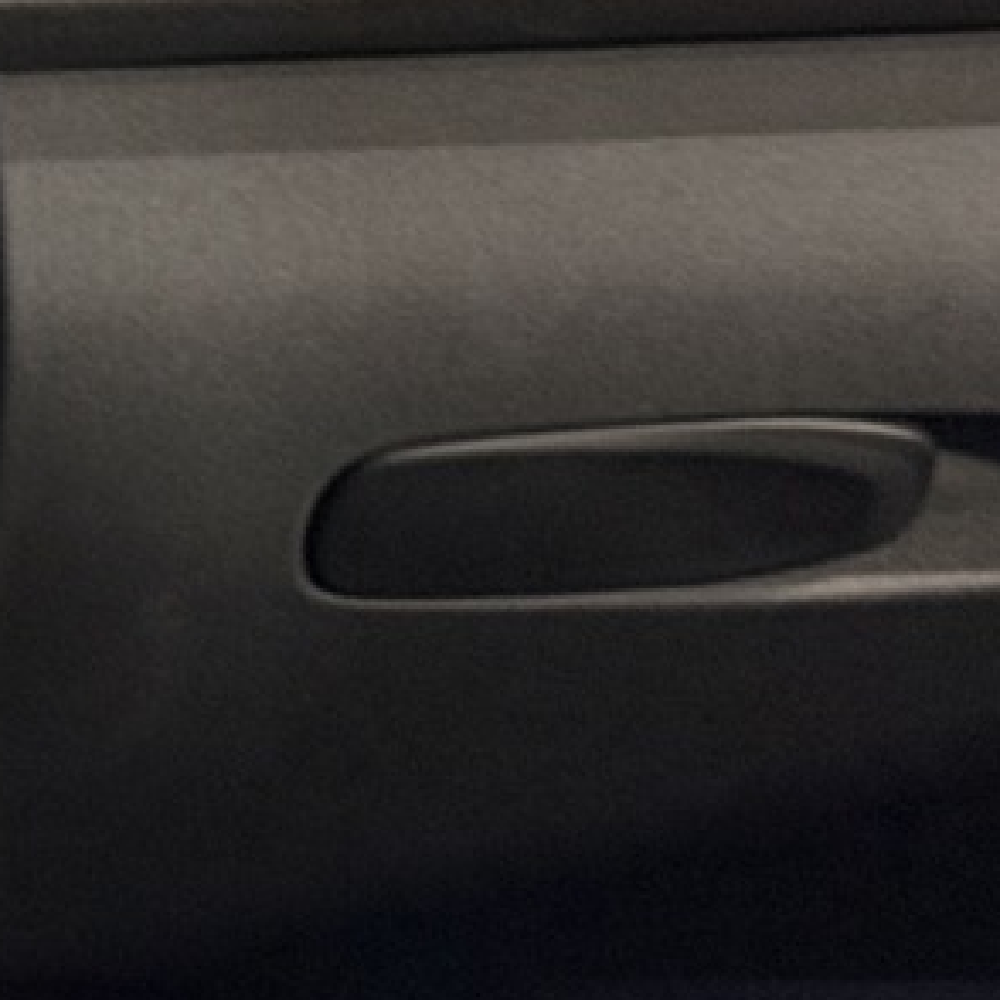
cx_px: -1105
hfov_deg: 8.0
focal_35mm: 208
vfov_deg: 8.4
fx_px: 6798
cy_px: 190
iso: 500
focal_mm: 6.76
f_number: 1.78
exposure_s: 1/25
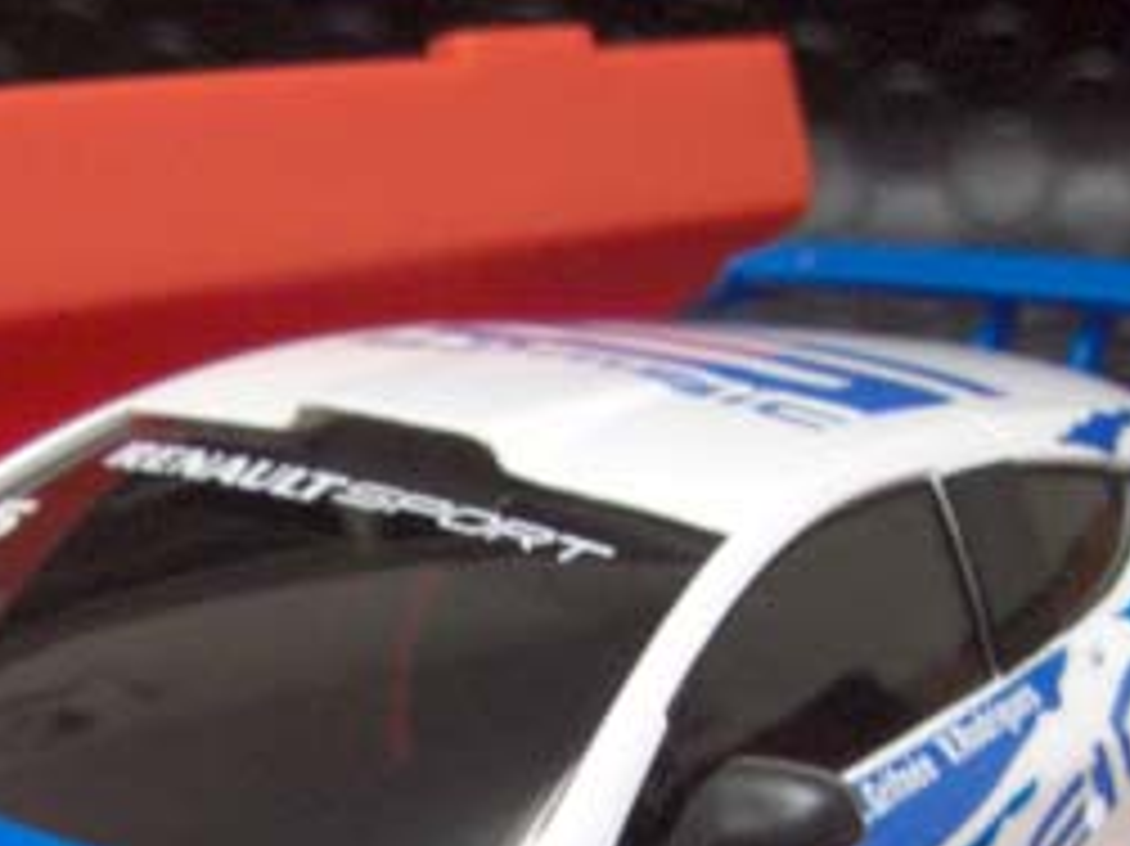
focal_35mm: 97
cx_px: 275
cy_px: 932
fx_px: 3165
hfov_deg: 20.1
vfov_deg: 14.9
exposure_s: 1/50
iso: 200
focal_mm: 6.3
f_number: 3.4
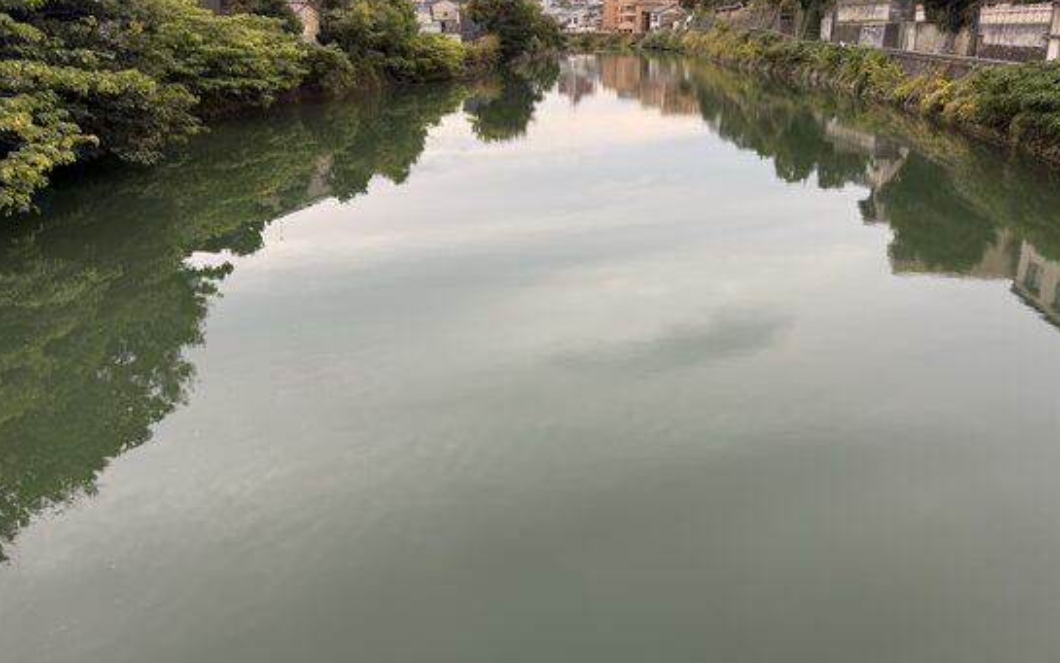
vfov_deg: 44.5
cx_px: 574
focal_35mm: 28
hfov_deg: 66.3
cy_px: 292
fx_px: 809
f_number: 1.78
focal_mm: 6.76
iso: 80
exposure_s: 1/1060
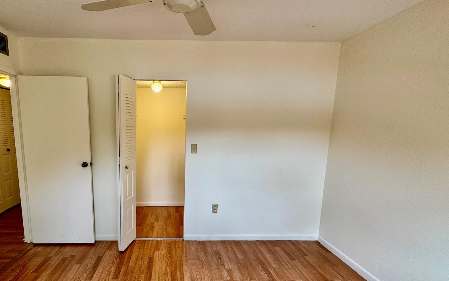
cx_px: 177
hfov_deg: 83.9
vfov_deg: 59.2
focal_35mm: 20
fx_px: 245
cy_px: 168
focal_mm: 2.22
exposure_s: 1/99
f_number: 2.2
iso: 64
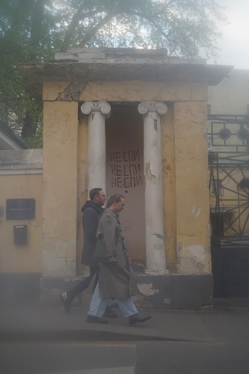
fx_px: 508
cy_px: 187
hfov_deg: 27.5
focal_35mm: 49
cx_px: 124
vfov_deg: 40.3
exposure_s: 1/200
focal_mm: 49
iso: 160
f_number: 5.6
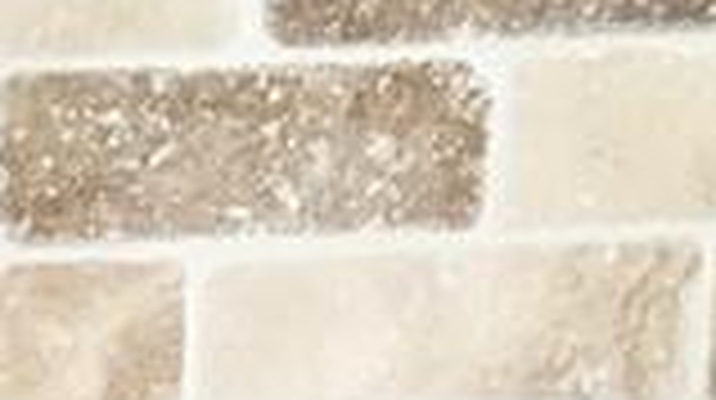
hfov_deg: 13.2
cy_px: 1357
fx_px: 2901
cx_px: -396
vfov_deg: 6.8
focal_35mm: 153
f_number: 2.2
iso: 160
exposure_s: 1/30
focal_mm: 4.15
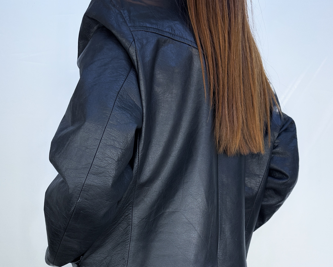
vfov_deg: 44.1
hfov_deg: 55.7
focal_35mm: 32
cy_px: 204
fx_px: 315
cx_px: 163
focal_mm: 6.86
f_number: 1.78
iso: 80
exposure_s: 1/355
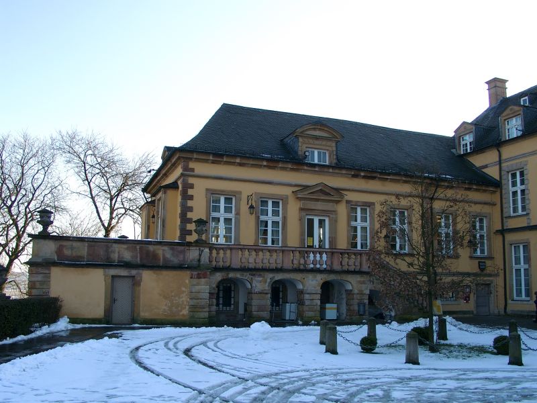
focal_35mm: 34
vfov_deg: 41.8
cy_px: 202
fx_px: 527
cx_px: 268
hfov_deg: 54.0
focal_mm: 7.13
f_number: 4
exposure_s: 1/221
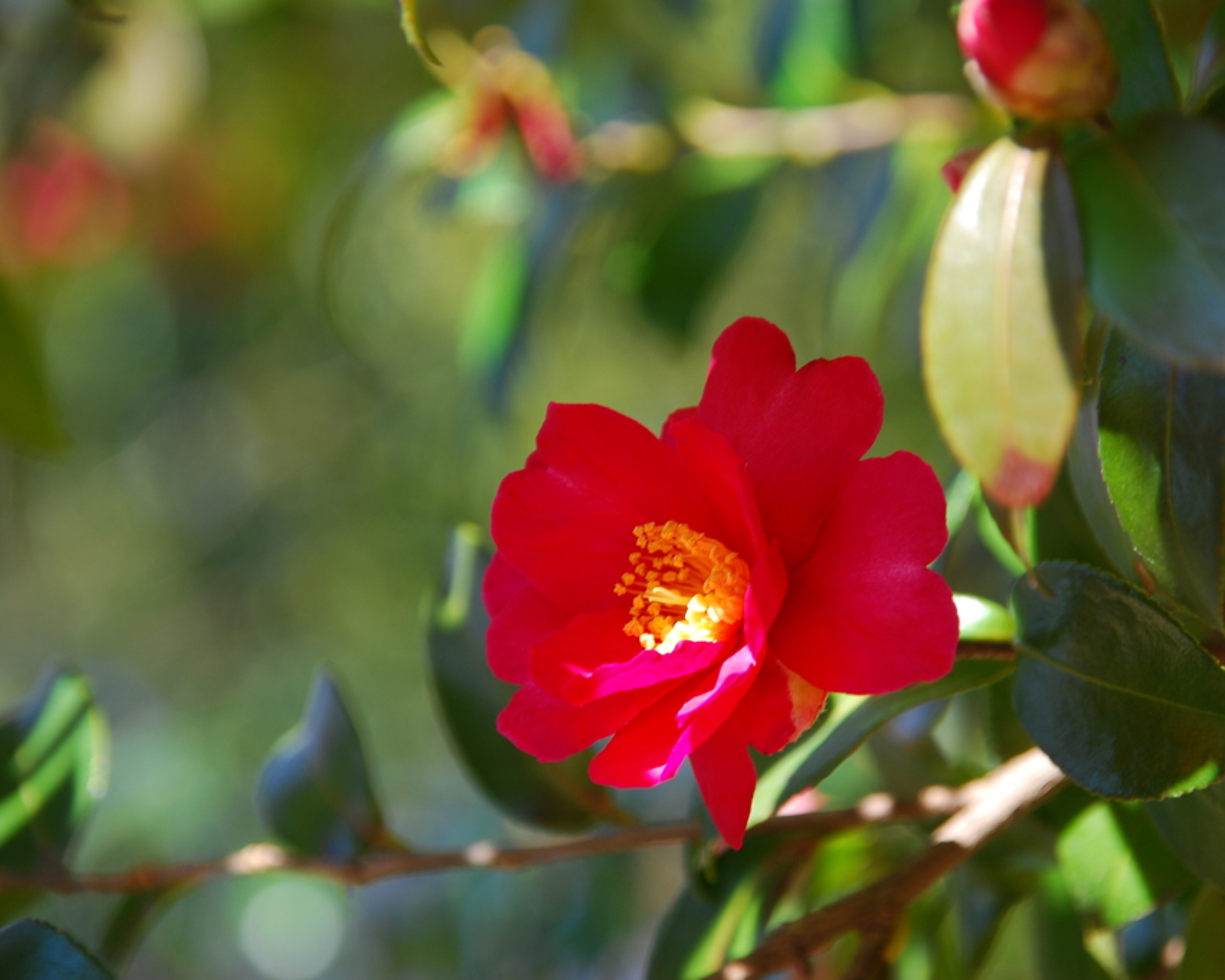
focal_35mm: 339
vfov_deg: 4.6
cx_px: 736
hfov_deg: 5.7
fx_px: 12292
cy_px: 491
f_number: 6.3
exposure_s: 1/60
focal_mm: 200
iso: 100
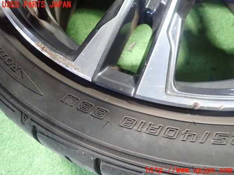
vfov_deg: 54.9
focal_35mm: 25
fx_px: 169
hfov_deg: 69.4
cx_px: 117
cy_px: 88
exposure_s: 1/30
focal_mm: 4.5
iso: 800
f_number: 2
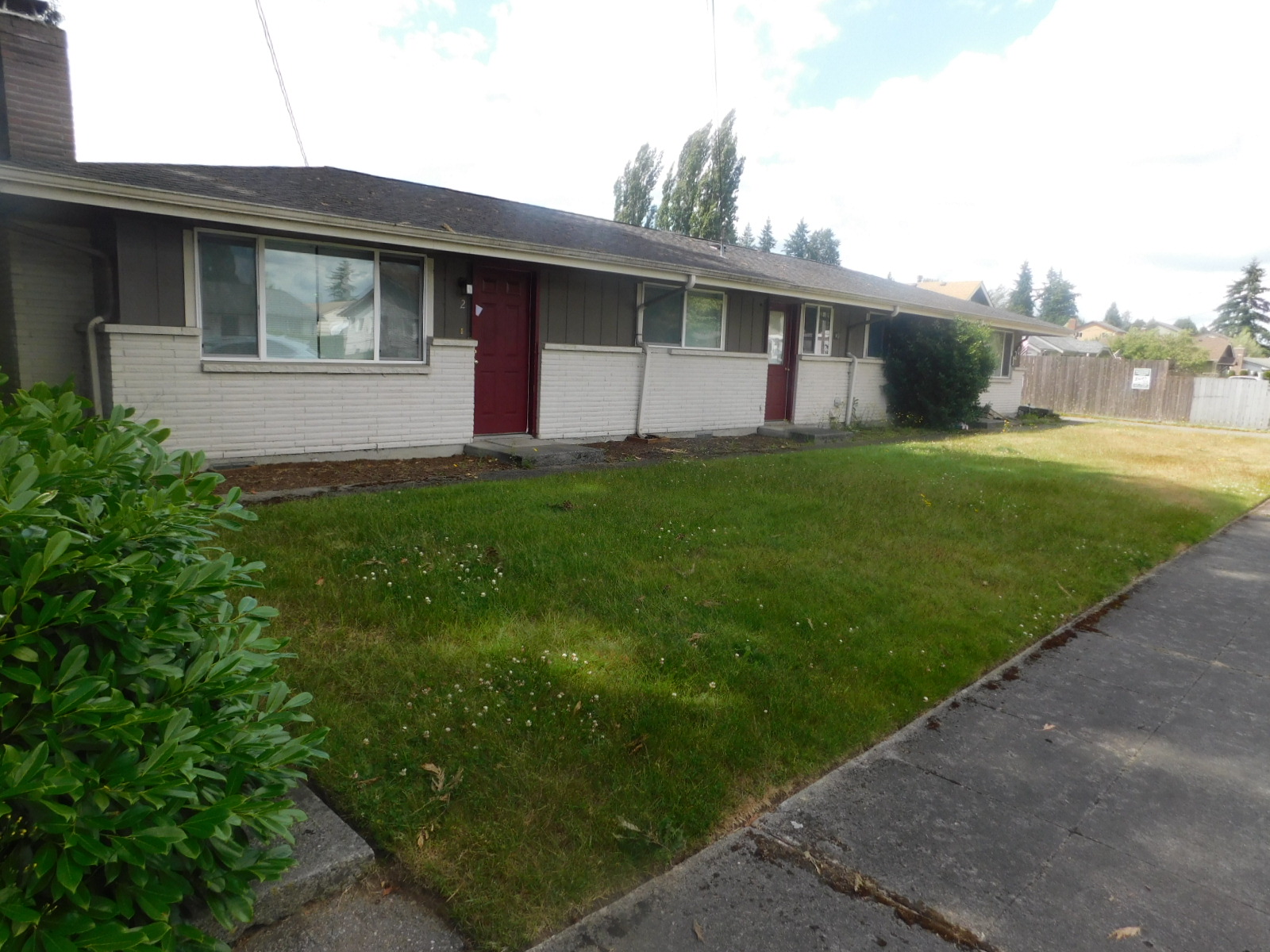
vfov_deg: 58.9
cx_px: 635
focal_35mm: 23
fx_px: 844
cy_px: 476
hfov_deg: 73.9
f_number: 3
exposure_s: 1/800
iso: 125
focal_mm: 4
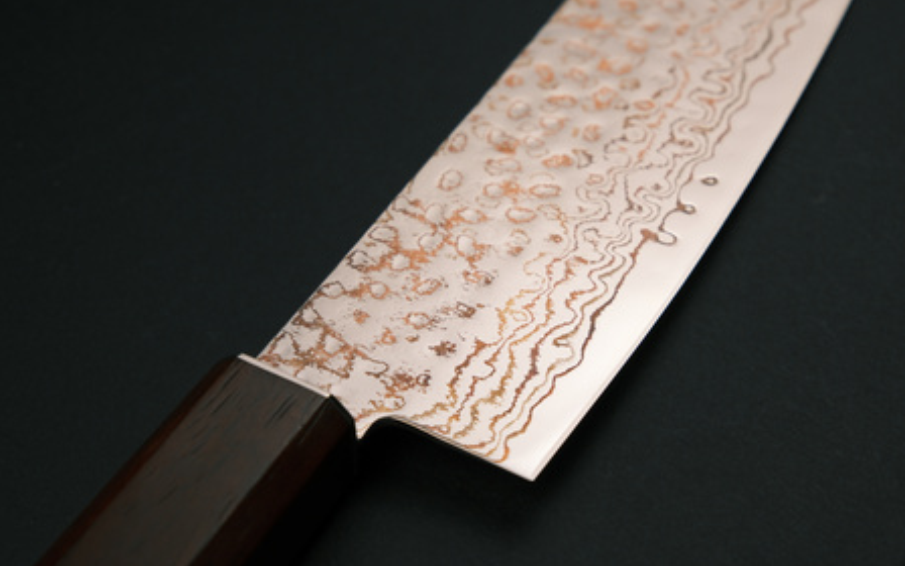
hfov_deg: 24.4
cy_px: 279
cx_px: 452
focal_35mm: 85
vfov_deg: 15.4
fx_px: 2096
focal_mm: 55
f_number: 8
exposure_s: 1/125
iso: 400
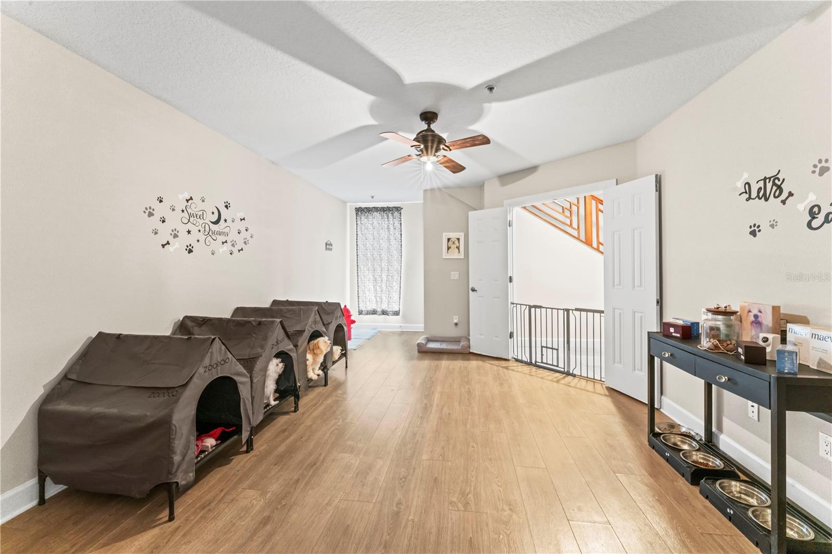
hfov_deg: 101.9
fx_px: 337
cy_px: 277
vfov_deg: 78.8
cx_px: 416
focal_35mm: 15
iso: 2000
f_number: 13
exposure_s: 1.3
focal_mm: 14.6
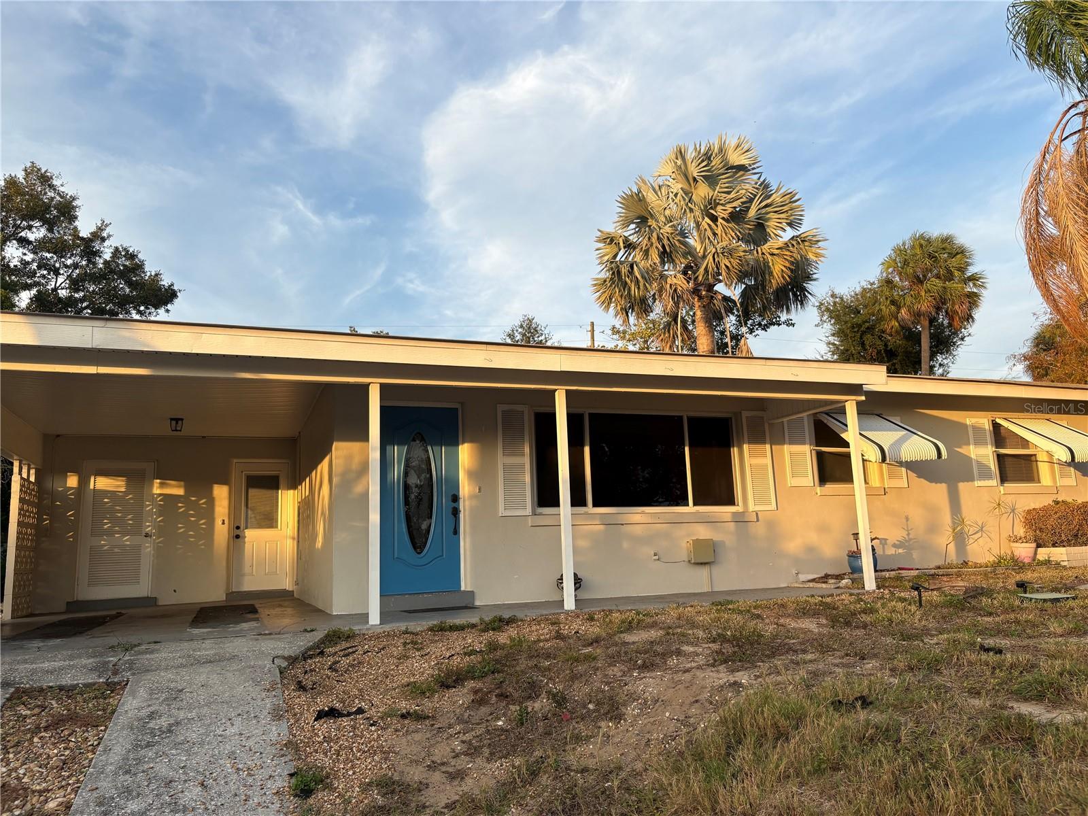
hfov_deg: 67.3
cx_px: 544
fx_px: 817
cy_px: 408
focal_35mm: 26
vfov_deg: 53.1
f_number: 1.6
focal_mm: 5.96
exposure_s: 1/701
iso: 50
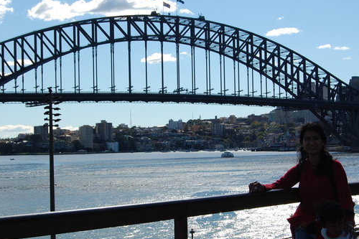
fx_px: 728
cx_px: 186
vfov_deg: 18.7
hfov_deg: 27.7
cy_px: 133
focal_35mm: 73
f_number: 10
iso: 200
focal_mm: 38
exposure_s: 1/400
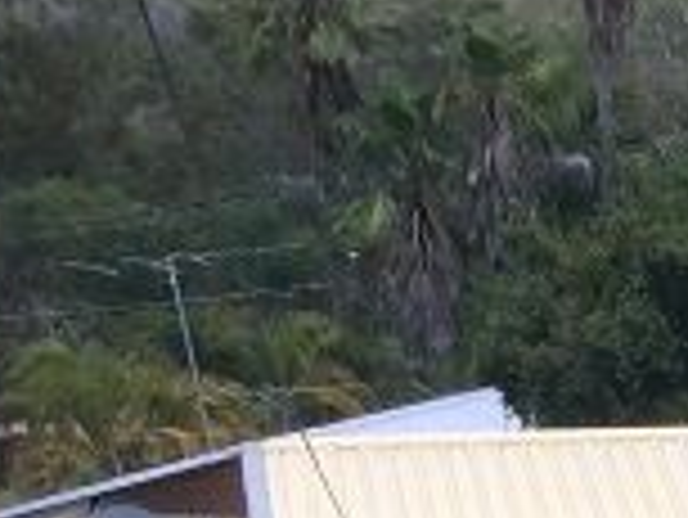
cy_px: 1050
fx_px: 3222
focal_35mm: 162
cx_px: 1731
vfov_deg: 8.7
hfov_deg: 10.3
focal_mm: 3.3
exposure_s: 1/994
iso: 25
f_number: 2.4
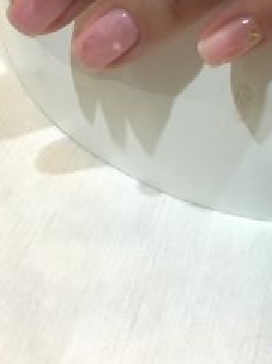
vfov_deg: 22.2
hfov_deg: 16.6
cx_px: 349
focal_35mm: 84
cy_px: -20
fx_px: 882
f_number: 2.2
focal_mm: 4.15
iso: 400
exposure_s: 1/17
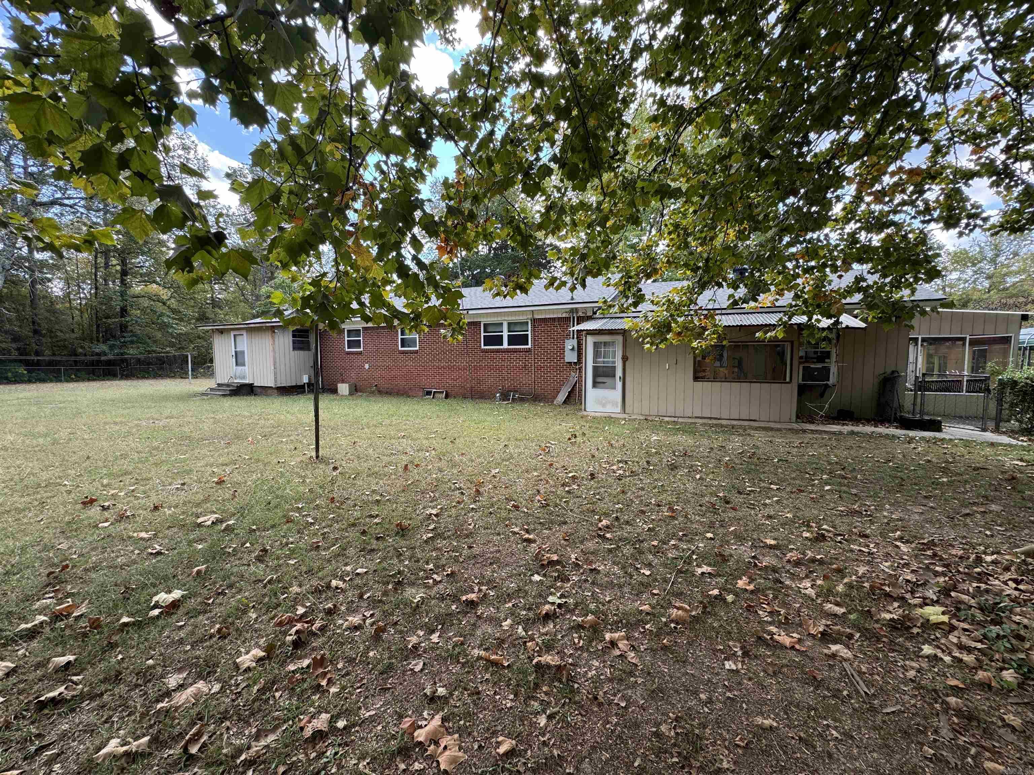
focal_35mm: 14
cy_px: 388
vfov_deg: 85.7
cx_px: 517
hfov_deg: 102.1
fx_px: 418
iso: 40
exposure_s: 1/164
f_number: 2.2
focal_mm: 2.22
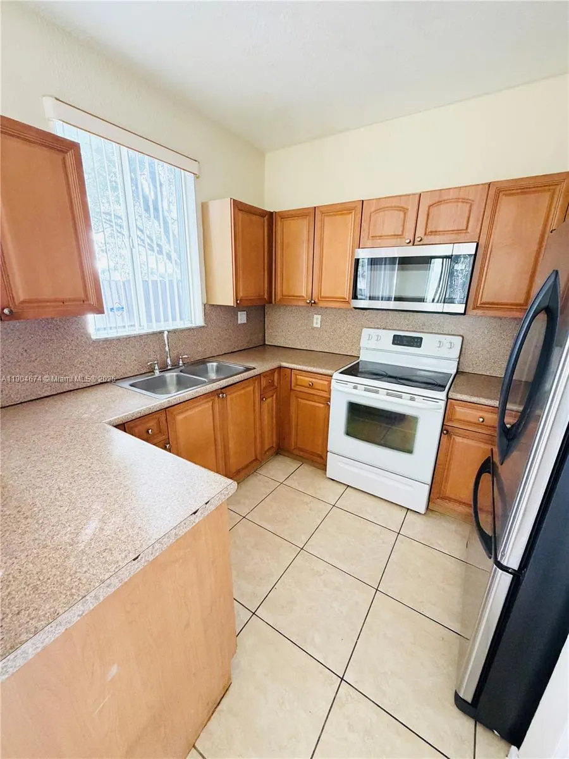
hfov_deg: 85.7
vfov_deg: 102.1
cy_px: 380
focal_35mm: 14
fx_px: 307
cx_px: 284
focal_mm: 2.22
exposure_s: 1/121
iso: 320
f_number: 2.2
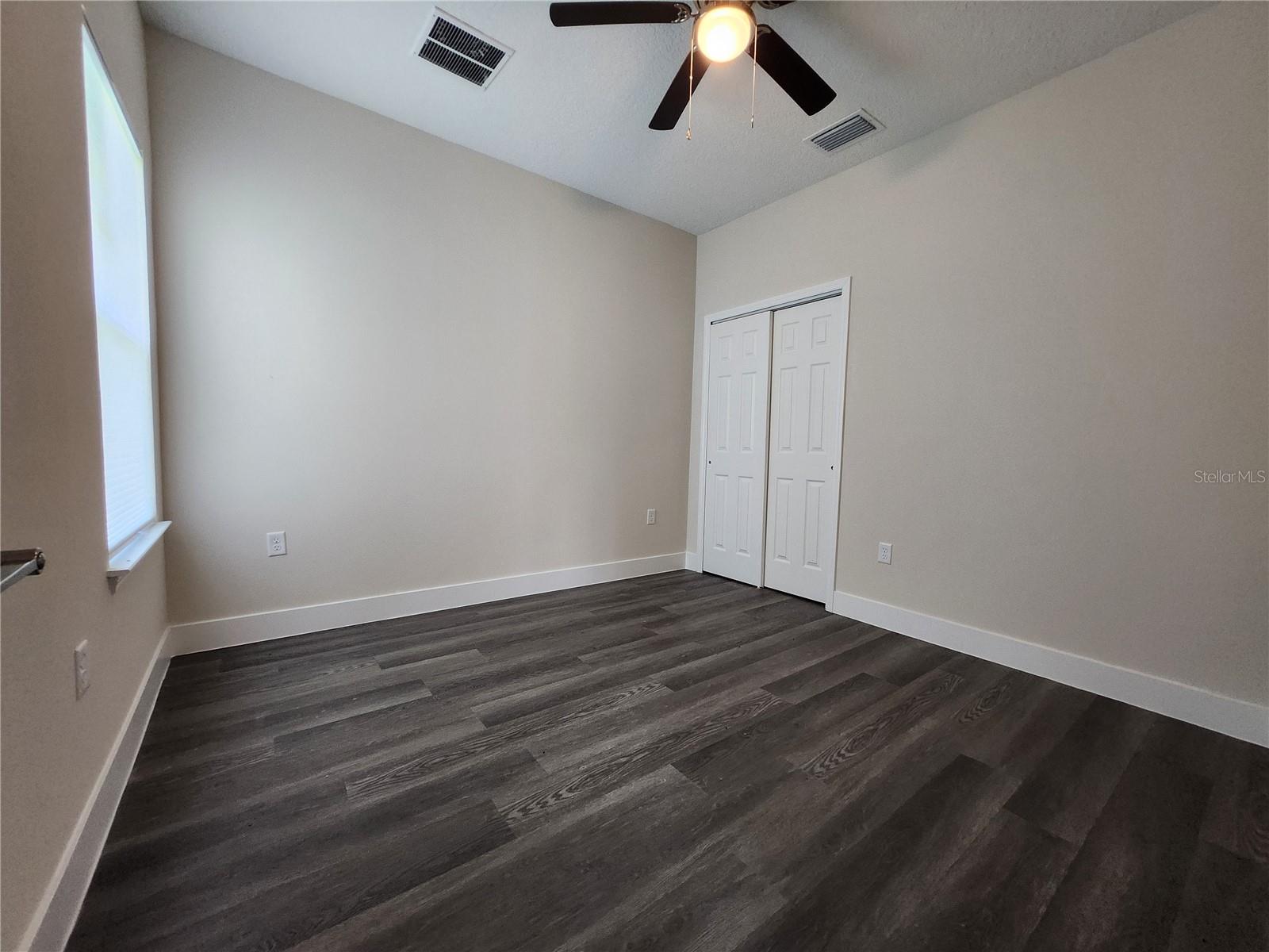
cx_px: 634
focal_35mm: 13
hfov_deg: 106.2
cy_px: 476
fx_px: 477
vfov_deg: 89.9
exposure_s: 1/60
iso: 250
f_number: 2.2
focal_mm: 1.74
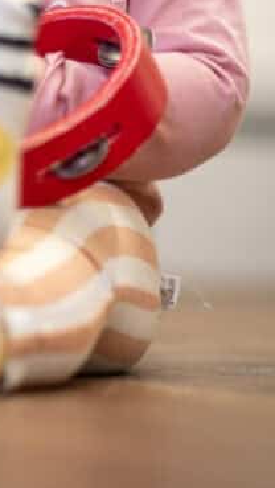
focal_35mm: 244
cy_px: -69
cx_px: -75
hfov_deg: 5.0
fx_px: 3158
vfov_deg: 8.7
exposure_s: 1/100
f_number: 1.2
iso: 320
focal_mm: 56
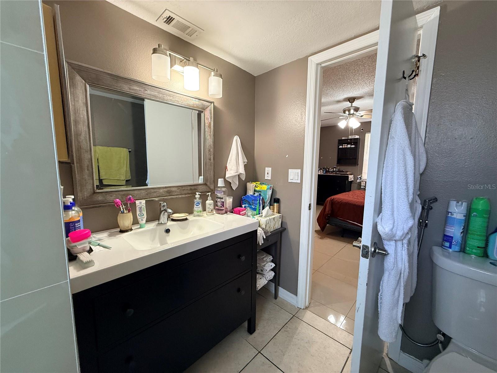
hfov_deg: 102.1
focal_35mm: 14
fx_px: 201
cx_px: 248
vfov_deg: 85.7
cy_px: 186
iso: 250
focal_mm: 2.22
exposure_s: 1/60
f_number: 2.2
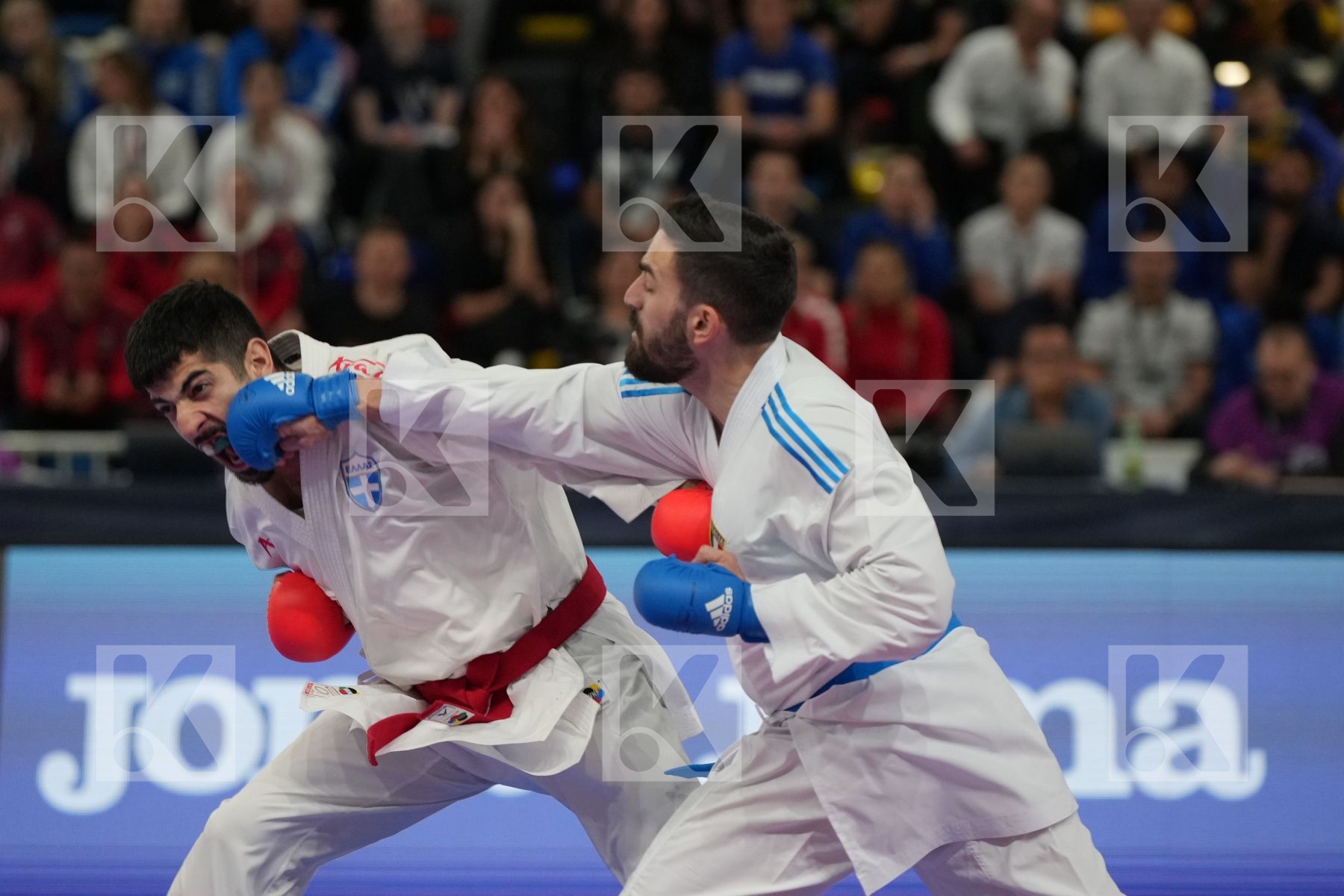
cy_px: 448
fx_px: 8287
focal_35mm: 222
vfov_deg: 6.2
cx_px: 672
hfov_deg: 9.3
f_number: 2.8
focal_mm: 148
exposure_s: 1/1000
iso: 2000
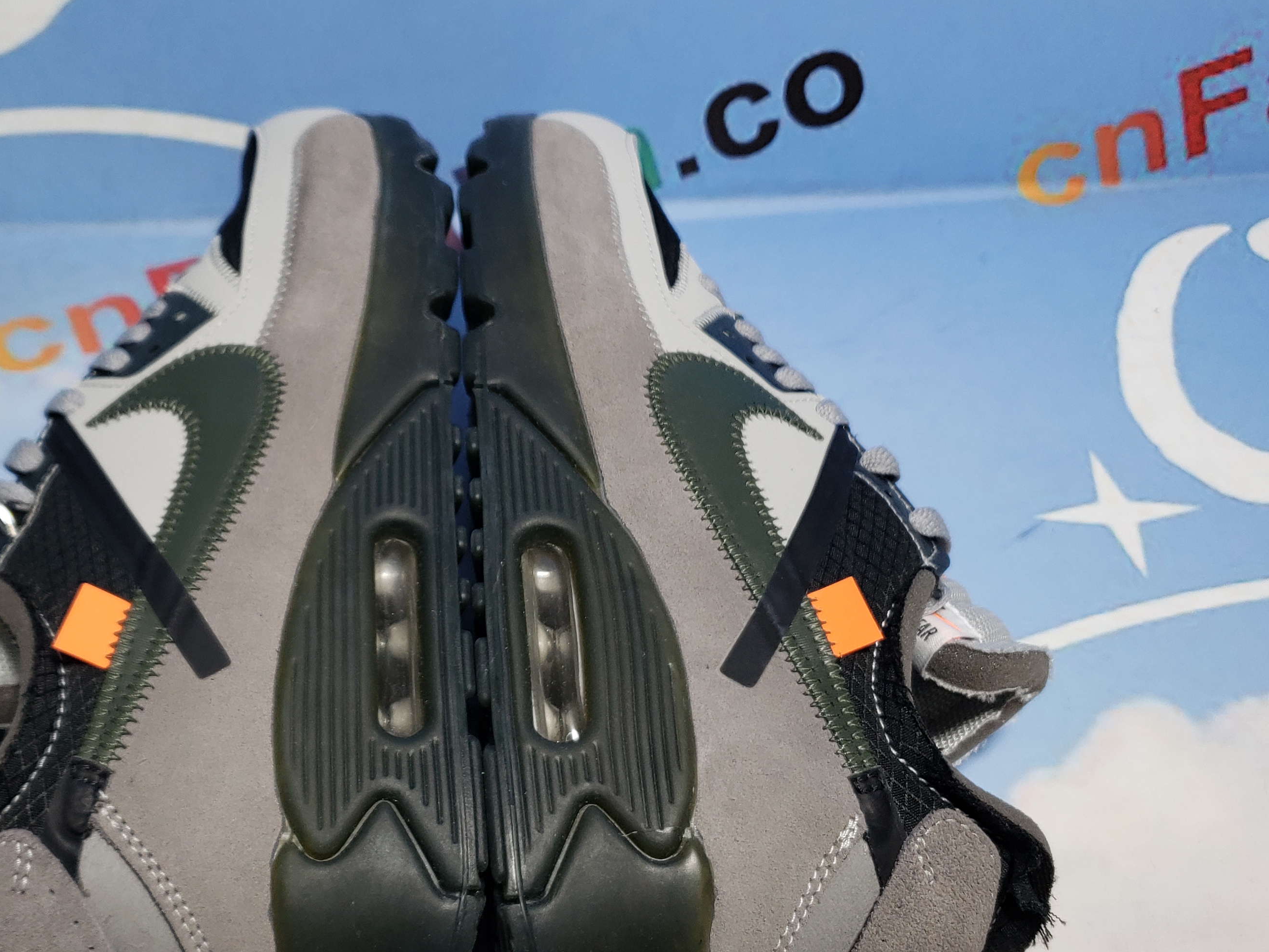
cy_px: 566
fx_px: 1466
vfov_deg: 35.8
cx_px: 456
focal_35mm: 40
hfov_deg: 46.3
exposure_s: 1/367
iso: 50
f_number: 1.5
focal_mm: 4.3
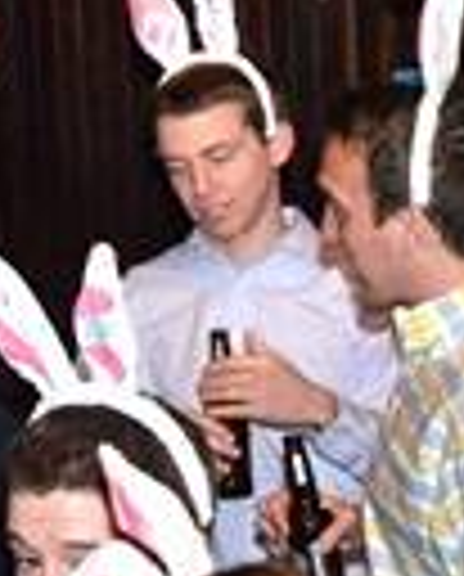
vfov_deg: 9.4
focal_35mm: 205
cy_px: 263
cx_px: -441
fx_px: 3506
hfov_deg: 7.3
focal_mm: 34
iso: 3200
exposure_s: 1/60
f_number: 5.6
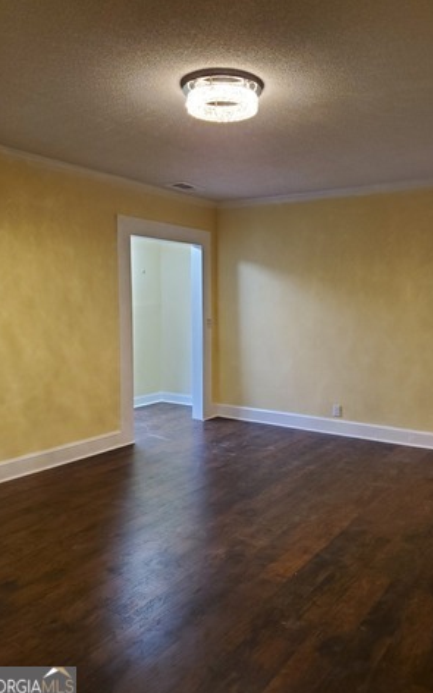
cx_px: 235
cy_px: 349
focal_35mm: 28
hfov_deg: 44.5
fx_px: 529
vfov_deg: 66.5
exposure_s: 1/60
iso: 200
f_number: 1.5
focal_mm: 4.3
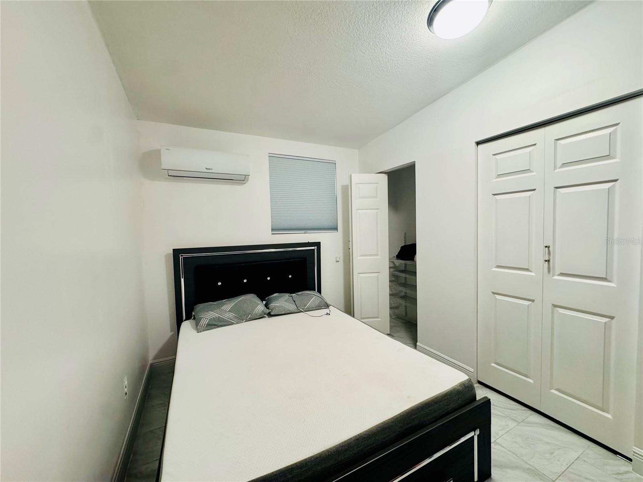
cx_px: 322
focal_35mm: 14
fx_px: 260
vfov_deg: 85.7
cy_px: 241
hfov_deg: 102.1
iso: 320
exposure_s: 1/120
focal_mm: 2.22
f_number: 2.2
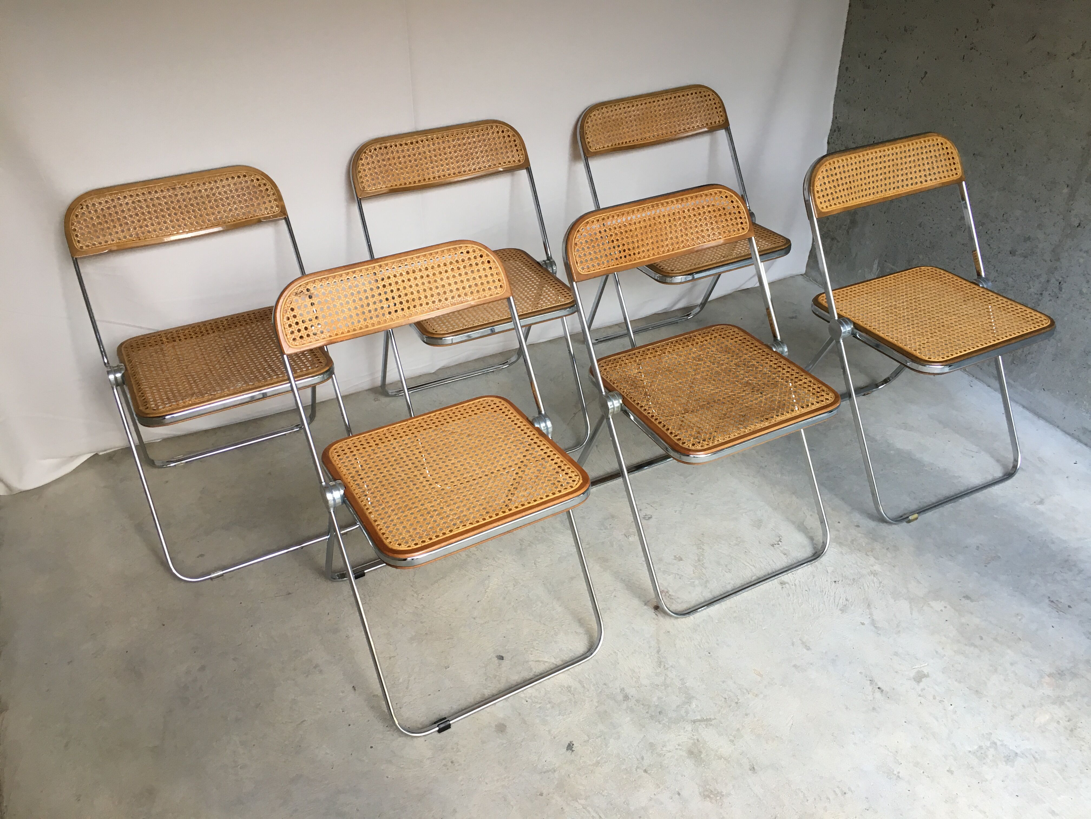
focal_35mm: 29
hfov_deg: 61.7
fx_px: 914
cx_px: 546
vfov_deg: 48.2
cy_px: 410
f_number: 2.2
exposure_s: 1/33
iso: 64
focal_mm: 4.15
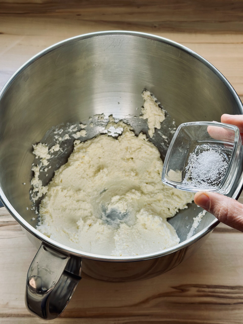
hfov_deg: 30.3
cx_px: 122
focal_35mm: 48
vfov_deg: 39.7
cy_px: 162
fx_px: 449
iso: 125
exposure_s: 1/120
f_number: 1.78
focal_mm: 6.86
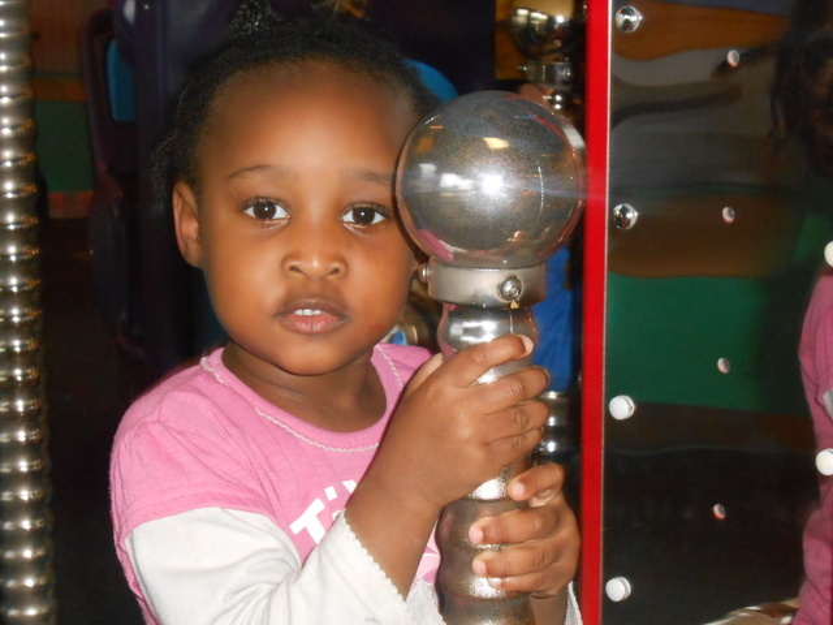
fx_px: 1949
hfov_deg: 24.1
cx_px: 416
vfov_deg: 18.2
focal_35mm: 81
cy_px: 312
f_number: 6.6
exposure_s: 1/60
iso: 640
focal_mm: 14.5
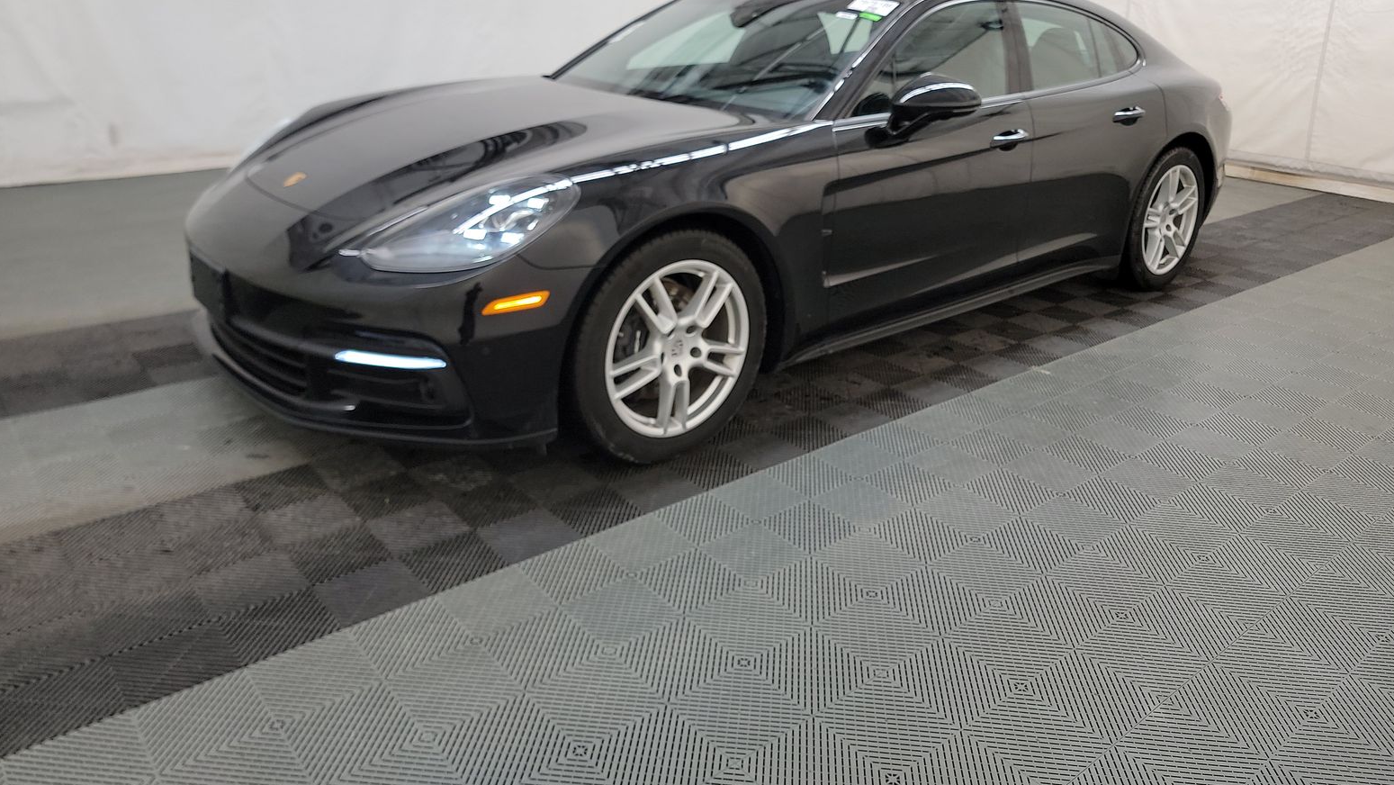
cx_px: 715
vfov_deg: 42.5
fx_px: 998
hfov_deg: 69.8
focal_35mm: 27
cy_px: 280
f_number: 1.8
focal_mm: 6.7
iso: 237
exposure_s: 1/59
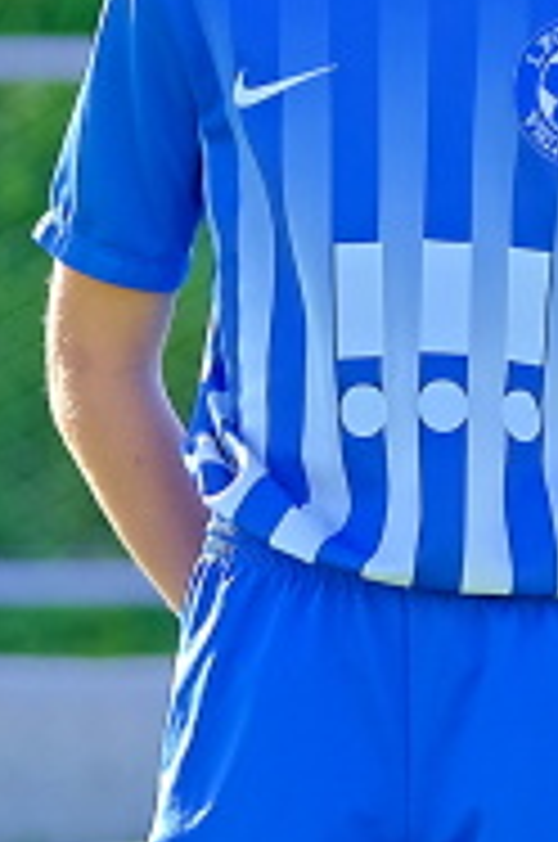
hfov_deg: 2.3
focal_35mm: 597
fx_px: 13931
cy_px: 786
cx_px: 376
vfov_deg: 3.5
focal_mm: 106
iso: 320
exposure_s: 1/450
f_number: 3.6
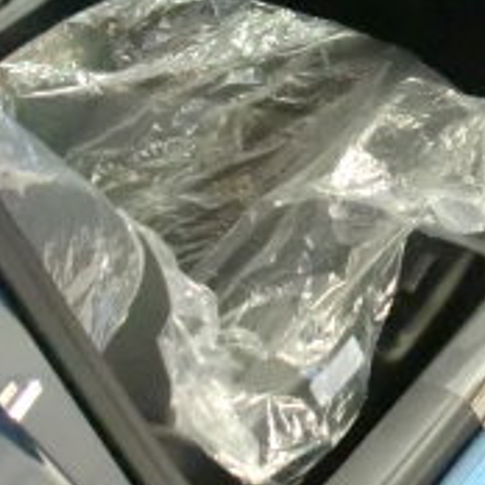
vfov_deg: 14.7
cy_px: -139
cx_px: 663
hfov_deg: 14.5
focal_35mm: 114
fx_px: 1807
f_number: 3.1
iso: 1250
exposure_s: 1/60
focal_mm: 6.3
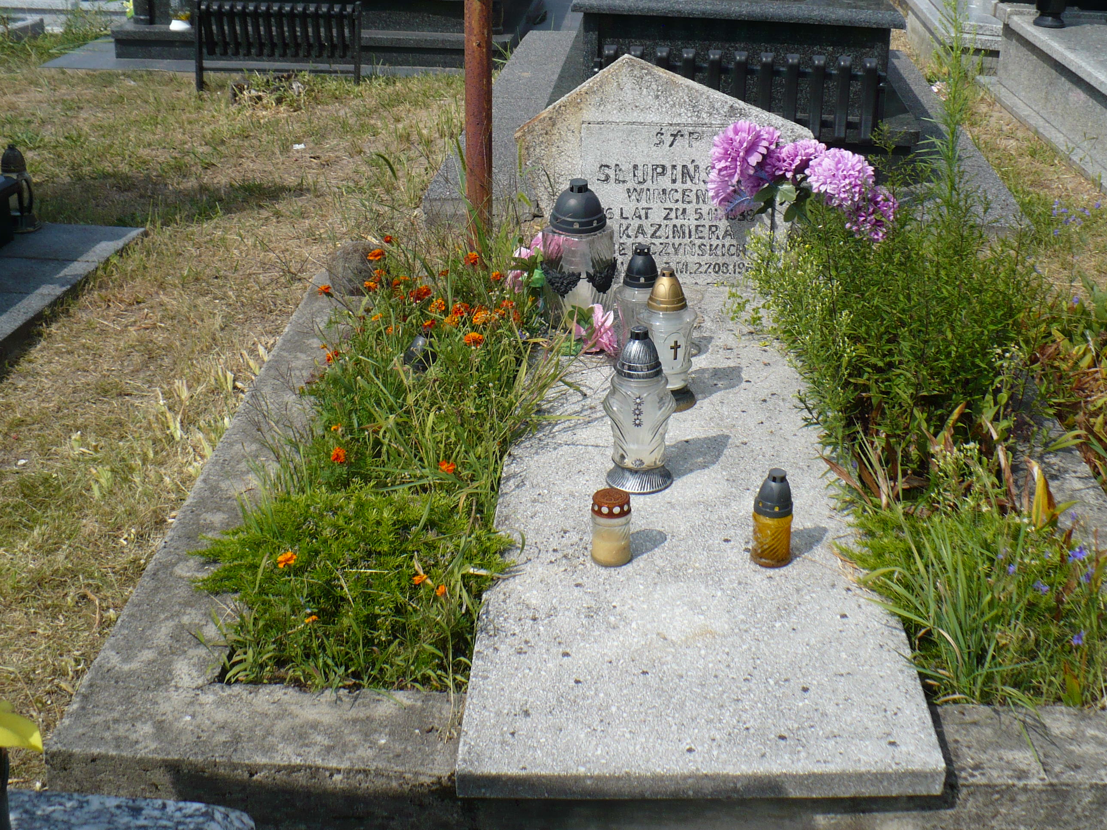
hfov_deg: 42.8
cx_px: 631
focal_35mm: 44
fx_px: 1407
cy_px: 363
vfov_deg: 32.8
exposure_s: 1/250
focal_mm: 6.1
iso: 100
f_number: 8
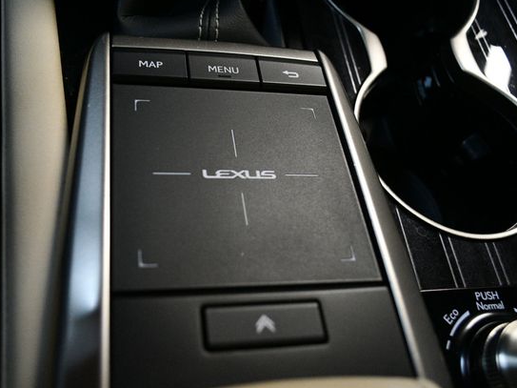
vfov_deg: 41.8
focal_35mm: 34
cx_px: 235
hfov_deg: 53.9
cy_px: 195
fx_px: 508
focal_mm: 20
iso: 3200
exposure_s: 1/100
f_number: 3.8
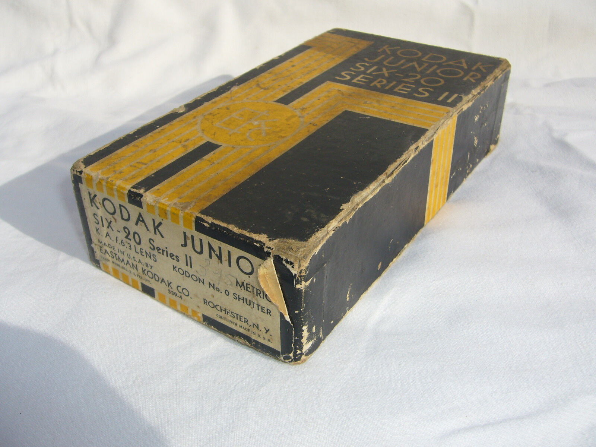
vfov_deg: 40.7
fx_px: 603
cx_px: 298
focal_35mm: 35
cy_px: 224
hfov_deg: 52.6
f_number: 5.6
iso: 80
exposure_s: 1/640
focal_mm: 5.8
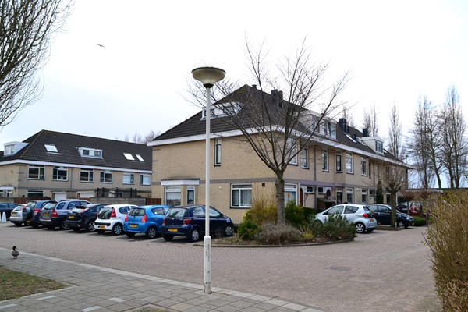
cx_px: 234
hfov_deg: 67.4
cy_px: 156
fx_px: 351
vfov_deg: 47.9
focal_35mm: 27
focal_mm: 18
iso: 1600
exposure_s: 1/640
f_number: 13
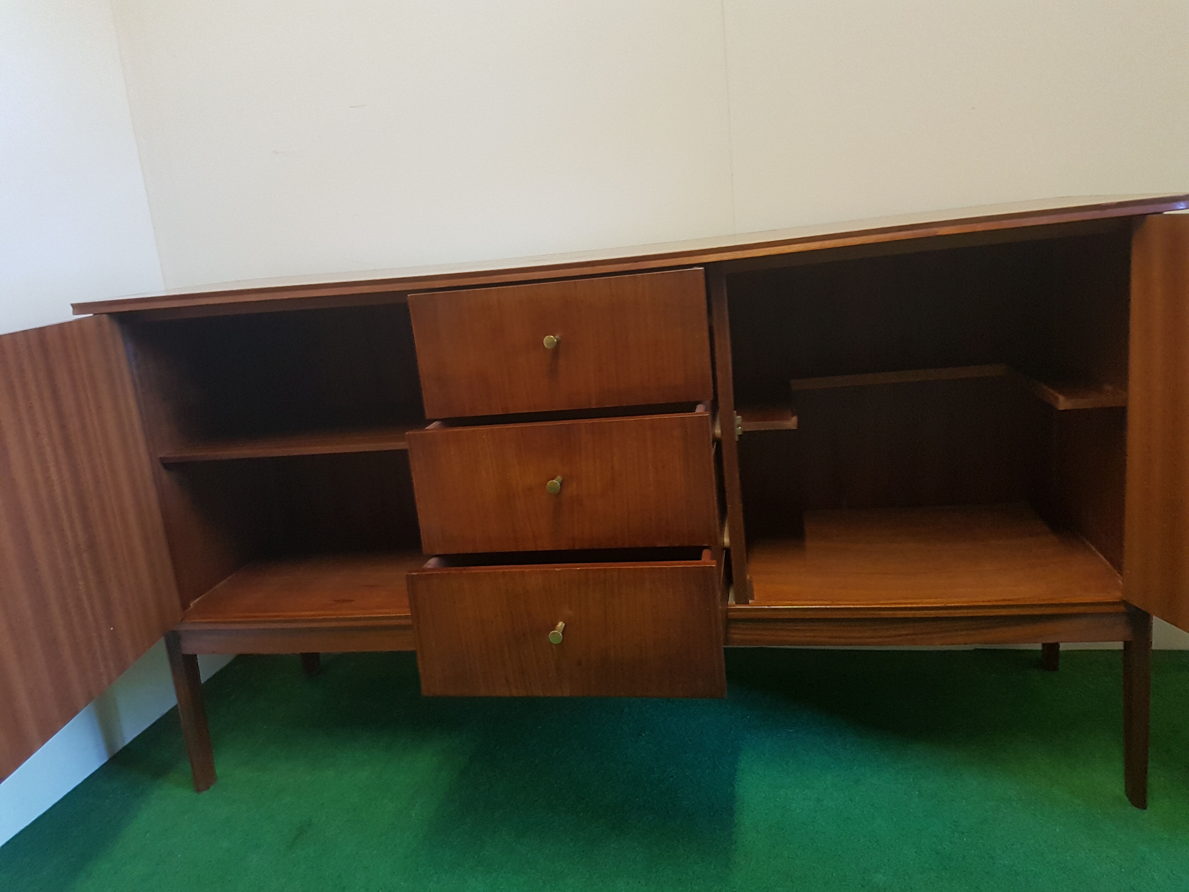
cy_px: 446
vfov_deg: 53.1
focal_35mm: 26
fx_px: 893
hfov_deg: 67.3
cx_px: 594
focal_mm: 4.2
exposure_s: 1/25
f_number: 1.7
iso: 200
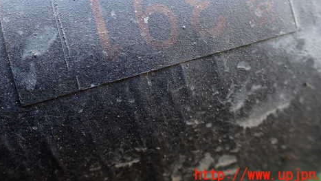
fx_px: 358
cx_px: 144
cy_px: 29
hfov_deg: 48.3
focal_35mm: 42
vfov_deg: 27.6
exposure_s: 1/125
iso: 320
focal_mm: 5.4
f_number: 2.3
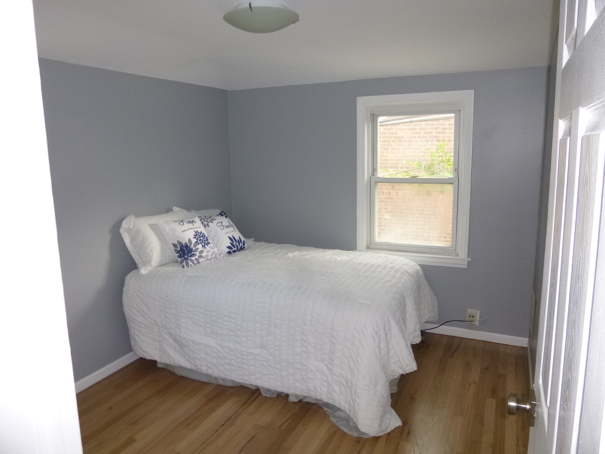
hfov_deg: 69.4
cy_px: 227
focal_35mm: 25
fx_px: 437
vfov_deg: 54.9
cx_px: 302
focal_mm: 4.5
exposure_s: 1/60
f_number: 3.1
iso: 250
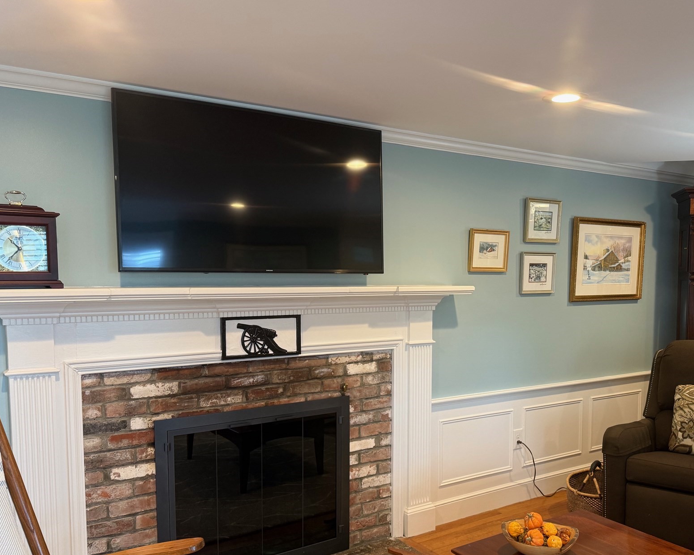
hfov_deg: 56.7
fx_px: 637
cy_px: 321
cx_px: 423
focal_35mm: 31
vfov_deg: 46.9
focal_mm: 6.76
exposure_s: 1/60
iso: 160
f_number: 1.78
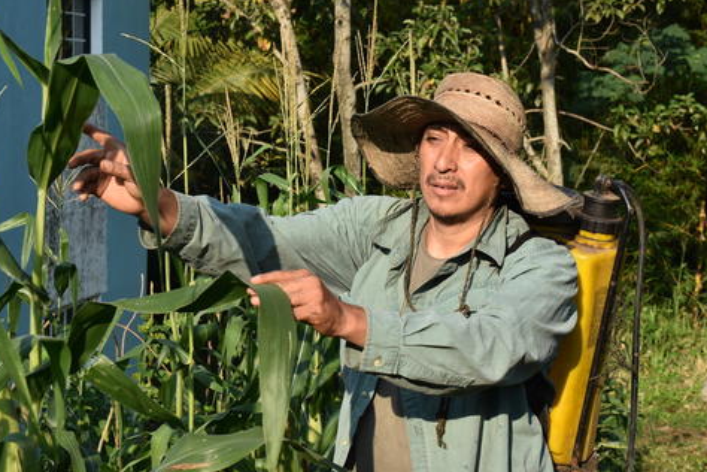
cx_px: 354
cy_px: 232
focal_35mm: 95
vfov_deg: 14.4
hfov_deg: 21.5
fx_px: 1866
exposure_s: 1/500
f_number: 11
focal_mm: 60
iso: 400
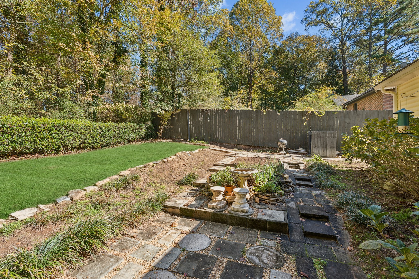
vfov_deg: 73.7
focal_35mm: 16
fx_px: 186
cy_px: 140
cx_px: 210
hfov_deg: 96.7
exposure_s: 1/20
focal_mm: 16
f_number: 8
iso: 100
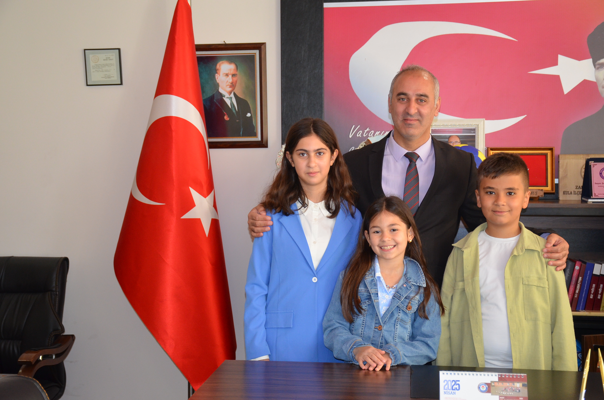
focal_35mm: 60
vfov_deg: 22.5
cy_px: 200
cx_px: 302
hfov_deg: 33.5
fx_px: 1005
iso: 1000
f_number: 4.5
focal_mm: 40
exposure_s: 1/60
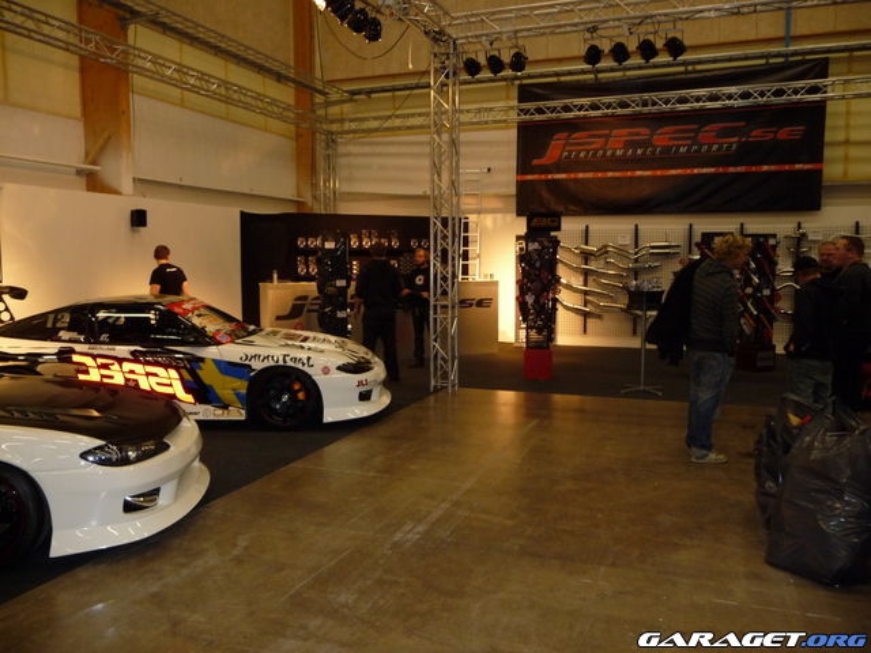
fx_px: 705
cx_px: 436
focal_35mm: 28
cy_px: 326
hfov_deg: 63.4
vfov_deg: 49.7
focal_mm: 4.7
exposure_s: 1/30
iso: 320
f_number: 3.3
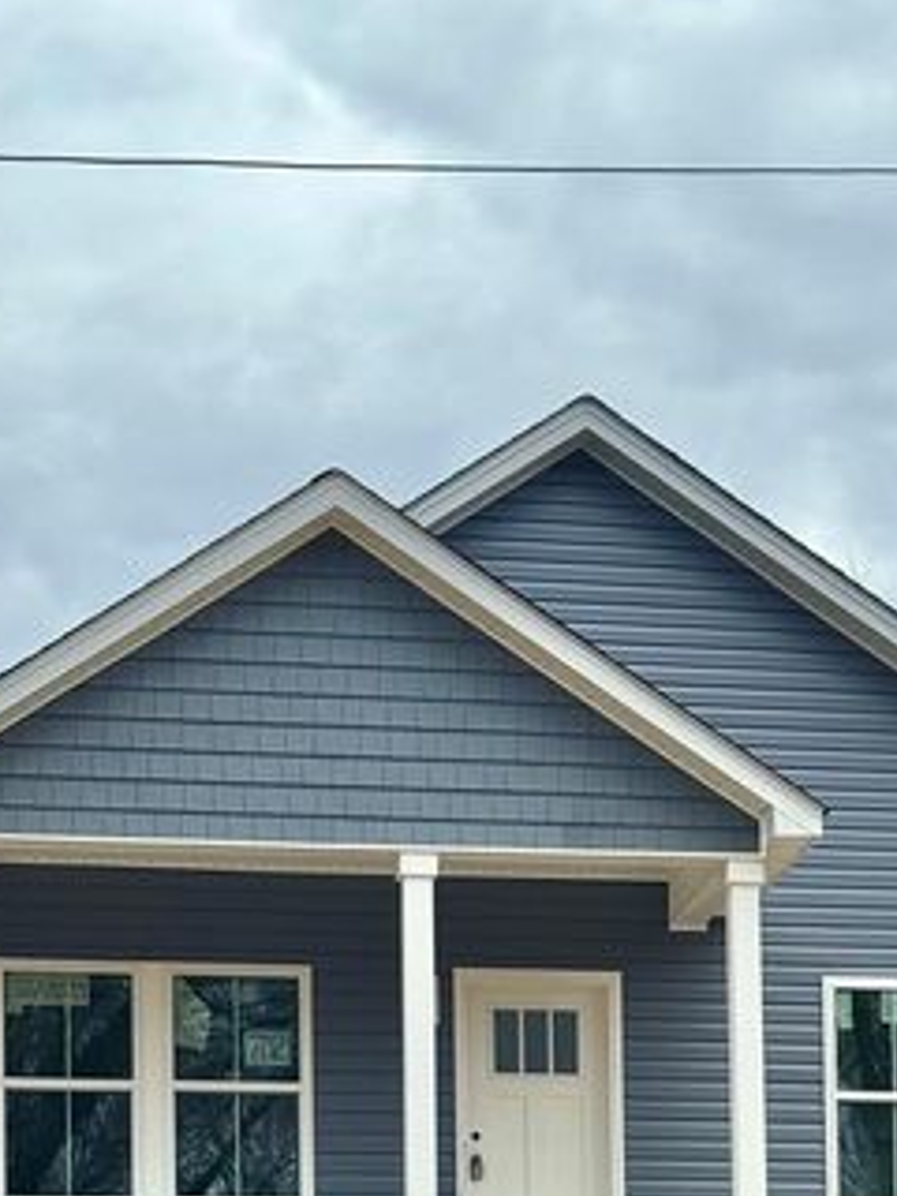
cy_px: 1175
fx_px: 3455
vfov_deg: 19.1
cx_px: 520
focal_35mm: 100
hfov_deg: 14.8
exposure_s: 1/1263
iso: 64
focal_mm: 6.76
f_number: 1.78
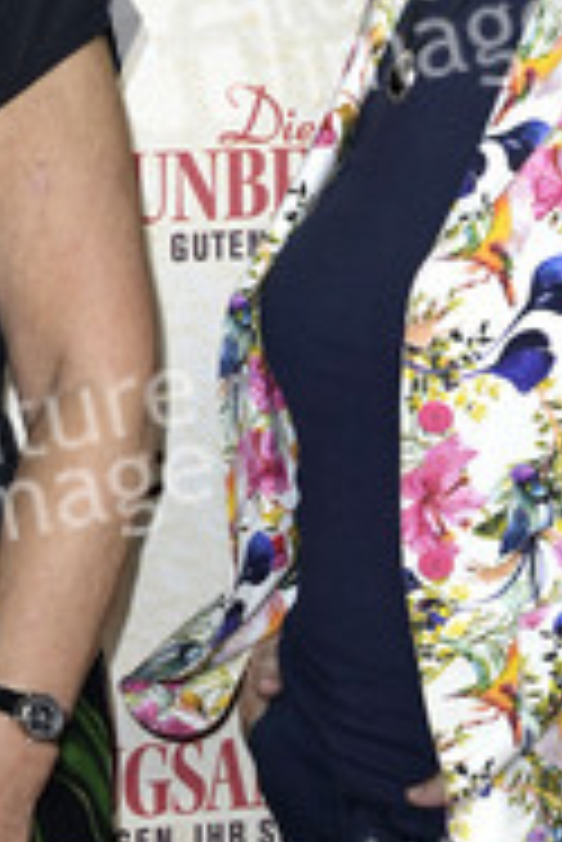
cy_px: 252
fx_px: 5983
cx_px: 472
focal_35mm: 256
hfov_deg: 5.4
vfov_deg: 8.0
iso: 800
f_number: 5.6
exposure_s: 1/250
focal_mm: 120
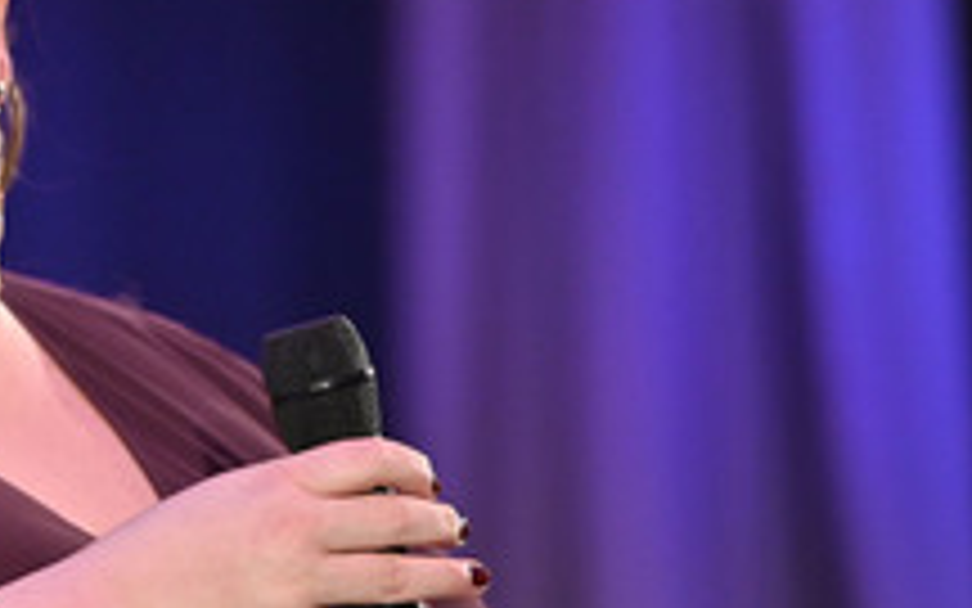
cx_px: -25
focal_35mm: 426
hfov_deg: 4.9
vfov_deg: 3.1
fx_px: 11285
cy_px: 320
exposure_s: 1/320
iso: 4000
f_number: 2.8
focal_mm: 200
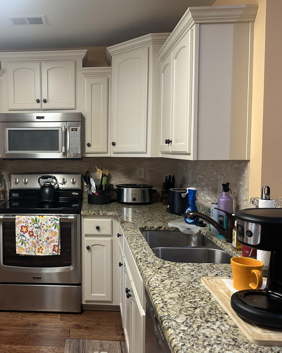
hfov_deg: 44.0
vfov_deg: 55.7
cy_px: 176
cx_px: 64
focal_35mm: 32
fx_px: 334
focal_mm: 6.86
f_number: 1.78
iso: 160
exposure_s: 1/60
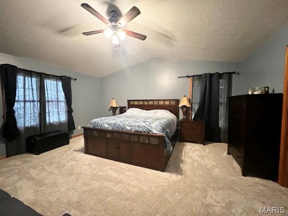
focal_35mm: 13
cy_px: 108
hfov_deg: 106.2
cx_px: 144
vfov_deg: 89.9
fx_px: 108
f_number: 1.8
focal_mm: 1.57
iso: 1000
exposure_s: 1/40
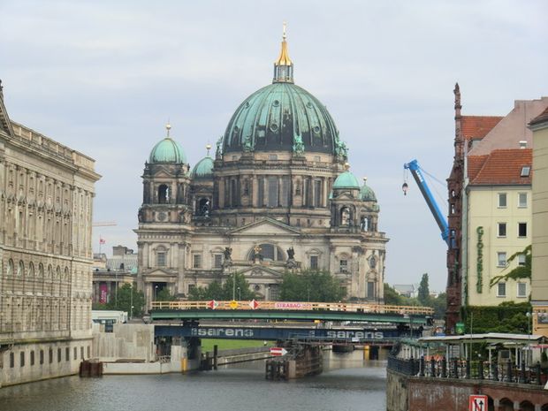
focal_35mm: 105
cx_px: 274
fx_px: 1662
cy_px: 206
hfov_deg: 18.7
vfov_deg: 14.1
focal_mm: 18.8
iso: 64
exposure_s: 1/125
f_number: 5
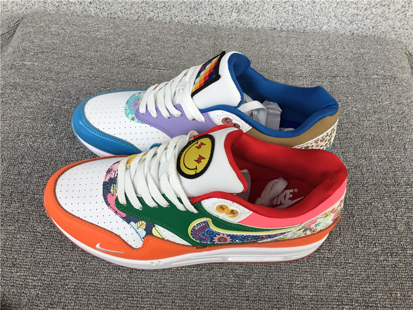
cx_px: 206
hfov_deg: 58.4
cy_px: 155
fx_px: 370
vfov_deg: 45.4
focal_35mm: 31
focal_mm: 3.3
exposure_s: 1/127
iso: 25
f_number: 2.4
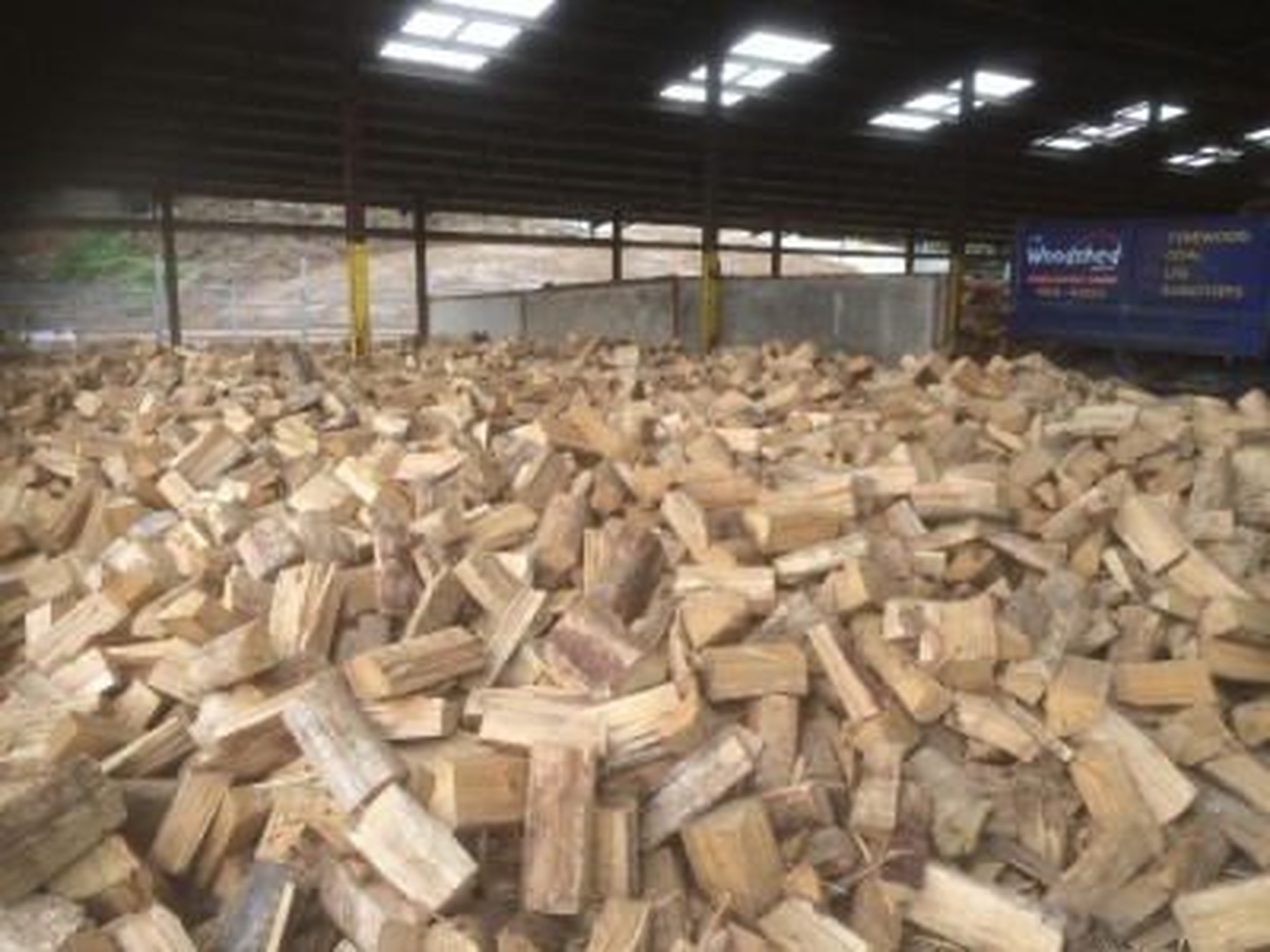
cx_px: 635
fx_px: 1064
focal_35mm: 29
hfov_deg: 61.7
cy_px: 476
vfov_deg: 48.2
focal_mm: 4.15
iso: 32
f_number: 2.2
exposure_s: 1/287
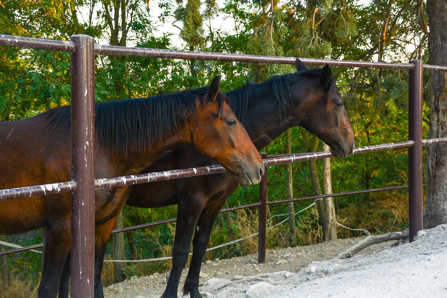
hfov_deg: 38.9
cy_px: 149
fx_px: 633
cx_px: 224
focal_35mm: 51
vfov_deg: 26.5
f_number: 4.2
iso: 100
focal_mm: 34
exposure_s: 1/100
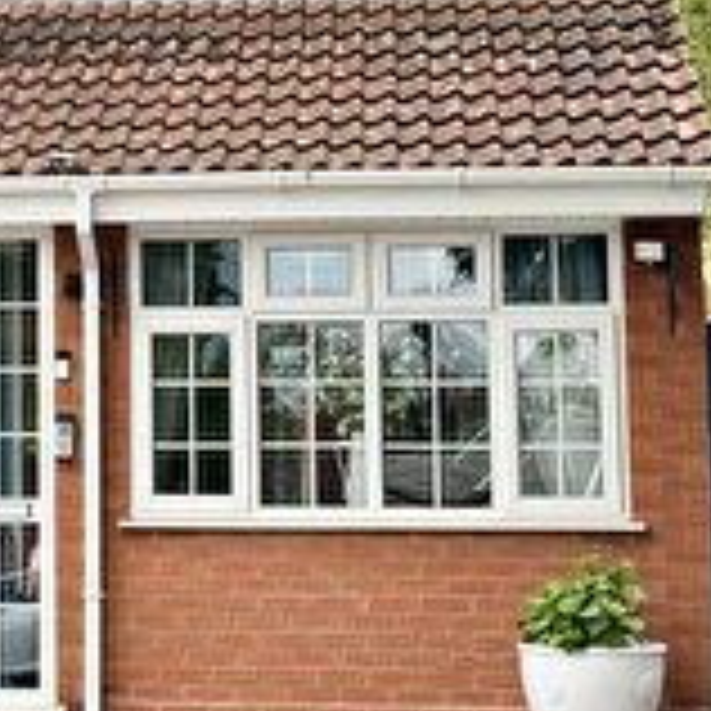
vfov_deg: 11.7
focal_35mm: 149
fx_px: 3462
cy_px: 128
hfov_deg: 11.5
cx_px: -184
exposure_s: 1/1876
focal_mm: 6.76
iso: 100
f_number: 1.78
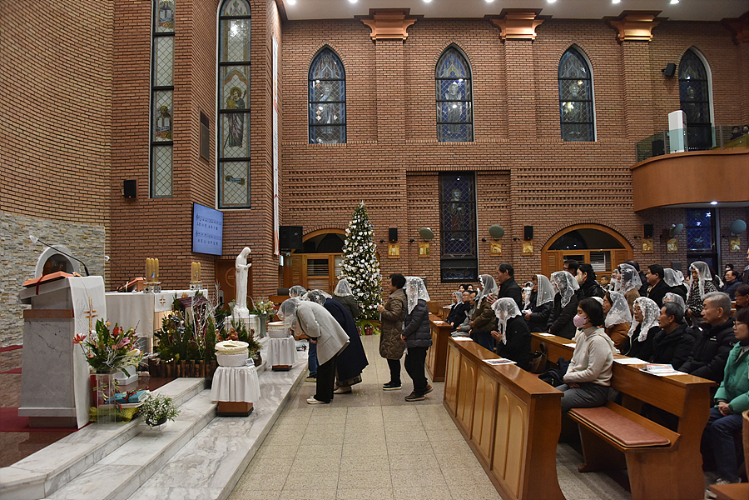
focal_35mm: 28
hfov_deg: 65.5
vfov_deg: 46.4
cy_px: 250
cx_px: 374
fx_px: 583
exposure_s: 1/125
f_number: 5
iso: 2800
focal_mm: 28
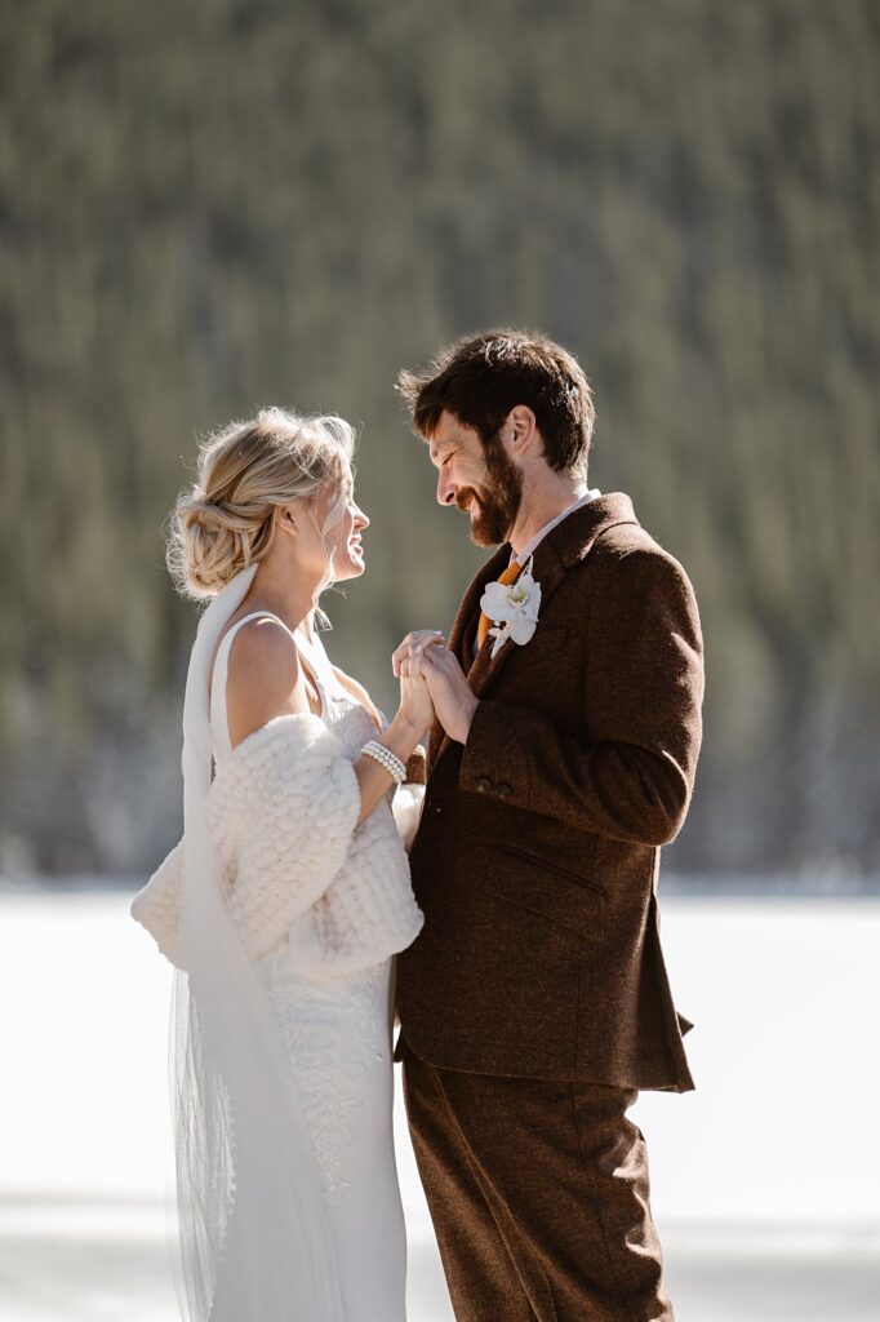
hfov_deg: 6.9
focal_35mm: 200
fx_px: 7338
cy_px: 661
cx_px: 440
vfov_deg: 10.3
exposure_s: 1/500
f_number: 2.8
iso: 80
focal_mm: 200
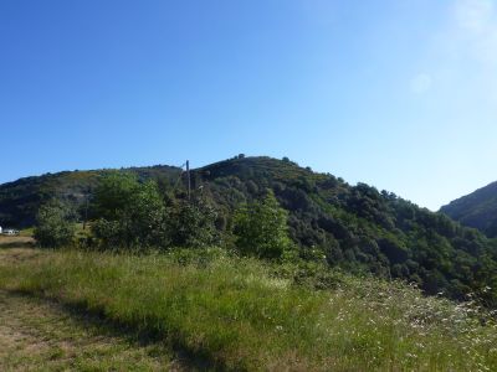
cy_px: 186
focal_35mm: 25
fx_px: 359
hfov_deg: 69.4
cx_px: 248
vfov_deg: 54.9
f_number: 4.5
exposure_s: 1/500
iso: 80
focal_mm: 4.1
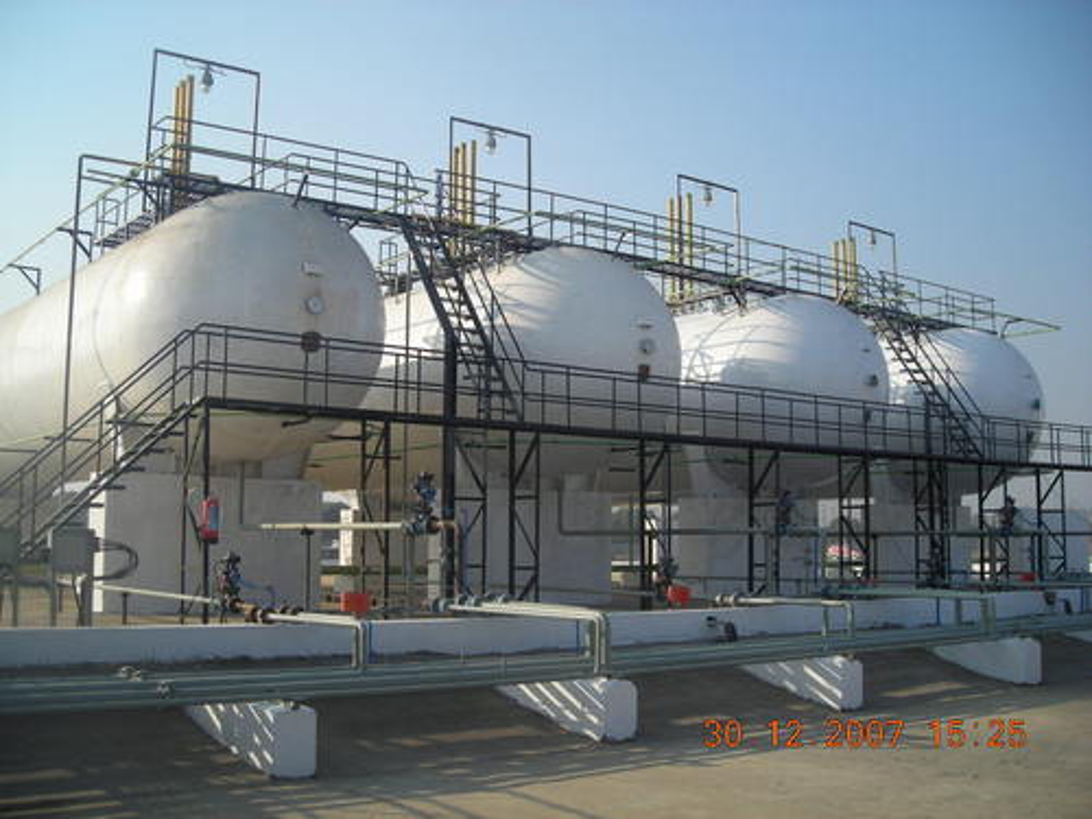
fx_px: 1199
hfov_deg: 49.0
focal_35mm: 38
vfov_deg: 37.7
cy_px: 410
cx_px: 546
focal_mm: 6.3
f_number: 6.4
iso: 50
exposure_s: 1/157
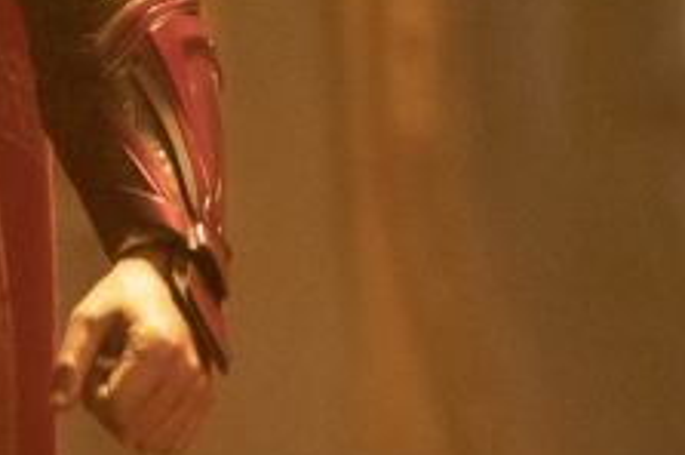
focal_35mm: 598
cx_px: -786
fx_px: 11362
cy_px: -11
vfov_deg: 2.3
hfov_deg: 3.4
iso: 8000
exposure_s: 1/160
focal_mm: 104
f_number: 3.5
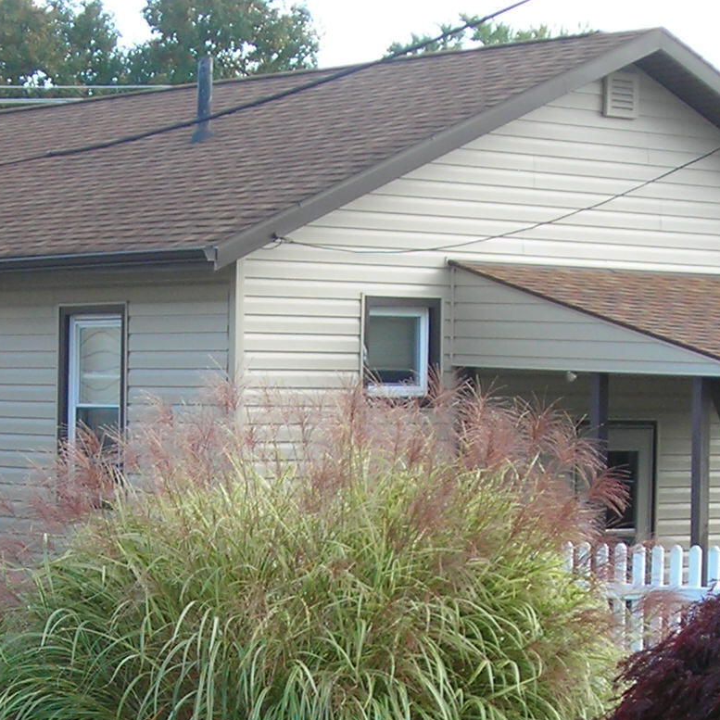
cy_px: 692
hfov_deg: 15.6
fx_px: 2636
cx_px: 333
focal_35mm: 112
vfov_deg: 15.3
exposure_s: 1/114
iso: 50
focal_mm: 6.3
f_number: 3.2
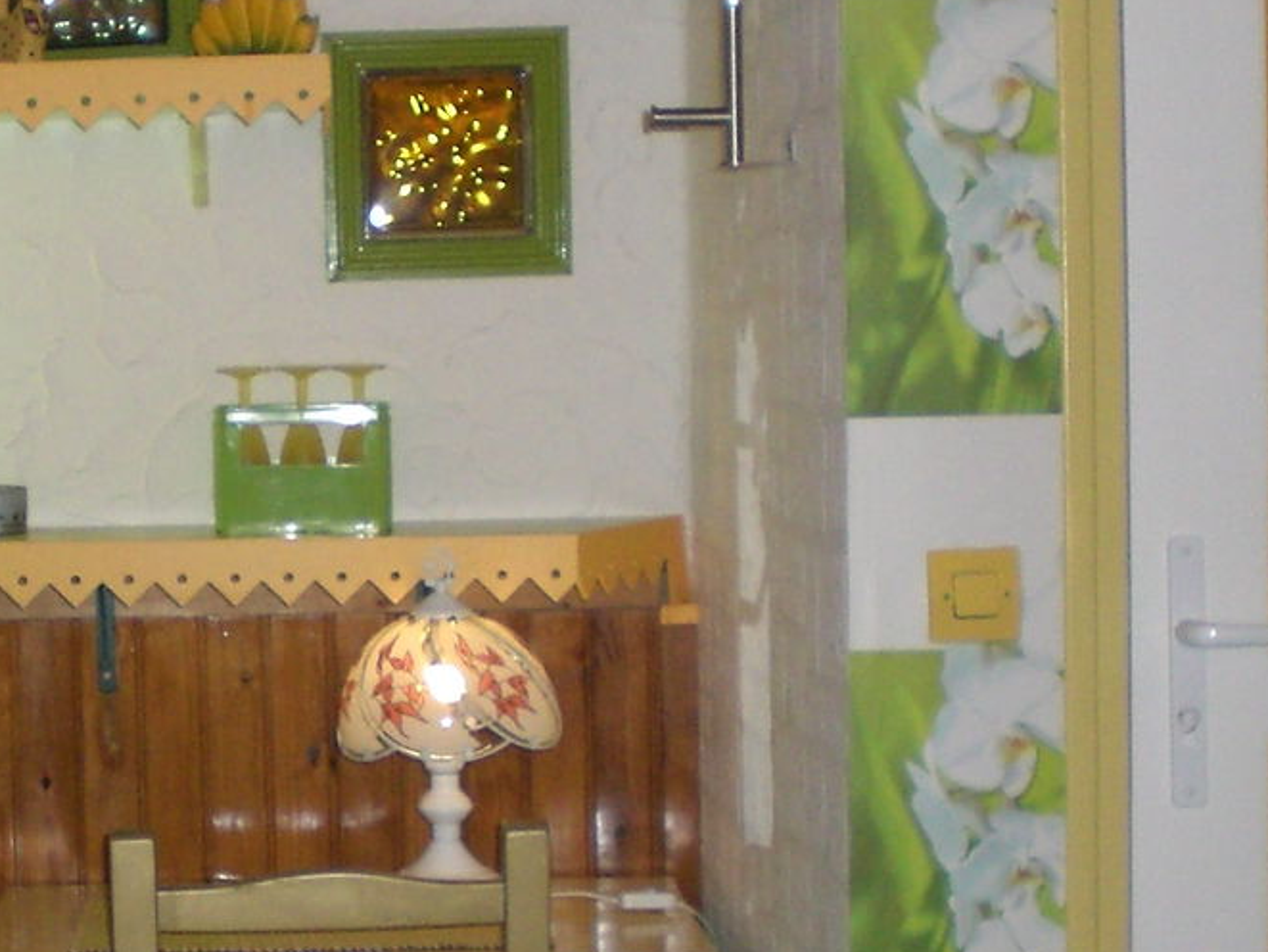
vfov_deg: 16.1
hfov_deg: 20.8
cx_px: 115
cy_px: 578
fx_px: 3371
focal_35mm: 92
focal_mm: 6.3
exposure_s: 1/60
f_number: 3.1
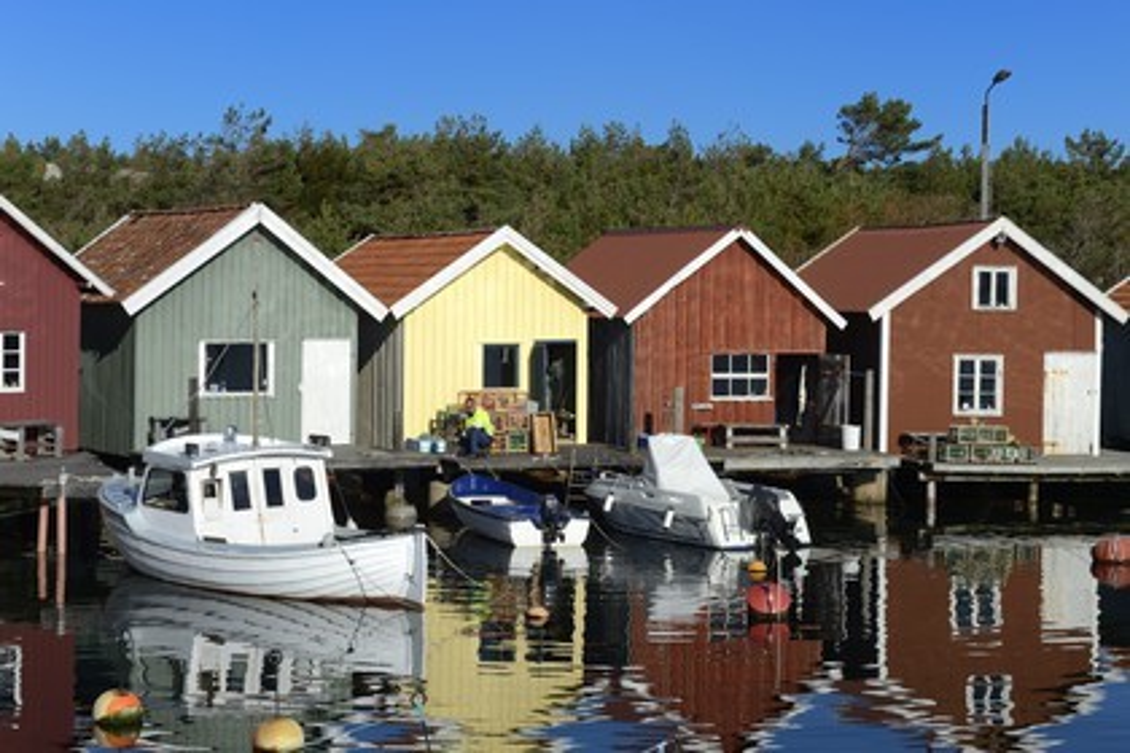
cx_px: 565
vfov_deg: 19.5
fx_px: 2197
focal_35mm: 70
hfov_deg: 28.8
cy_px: 376
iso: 200
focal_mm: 70
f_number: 16
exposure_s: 1/250
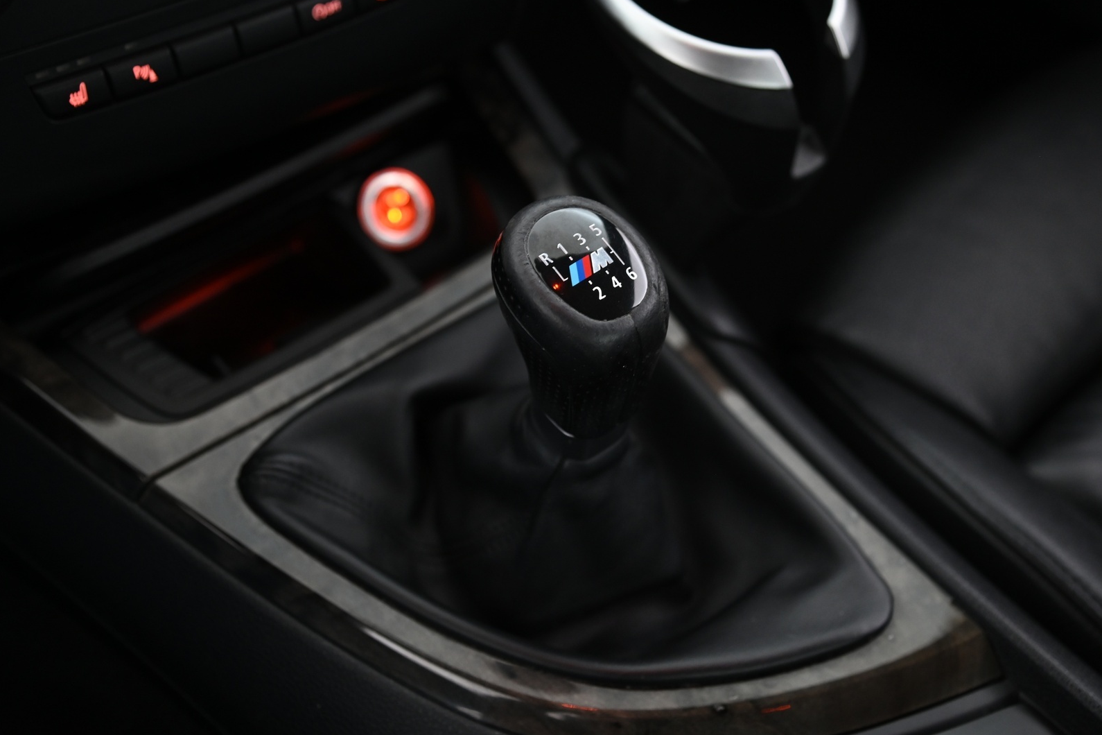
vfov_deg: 27.5
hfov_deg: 40.3
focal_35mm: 49
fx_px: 1500
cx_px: 559
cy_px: 364
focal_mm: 48
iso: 2000
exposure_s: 1/13
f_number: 4
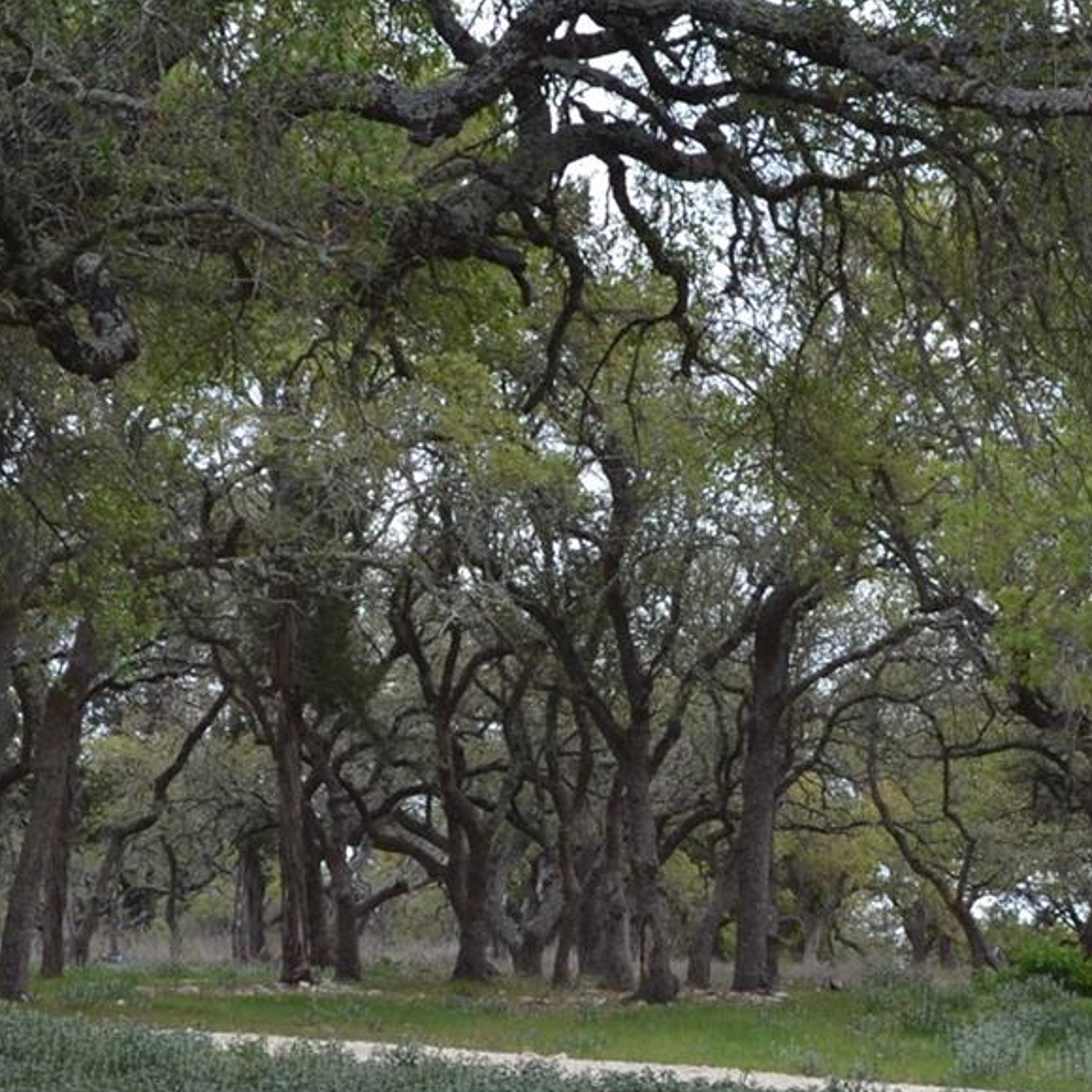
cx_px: 742
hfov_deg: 16.1
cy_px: 696
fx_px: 3855
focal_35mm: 108
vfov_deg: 16.1
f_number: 7.1
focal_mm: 24
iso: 100
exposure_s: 1/200
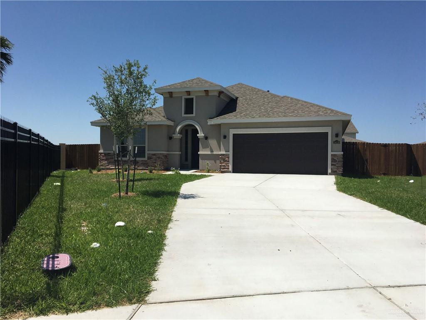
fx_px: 357
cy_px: 160
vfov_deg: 48.2
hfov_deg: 61.7
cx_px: 213
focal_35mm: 29
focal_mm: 4.15
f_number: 2.2
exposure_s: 1/3846
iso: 25
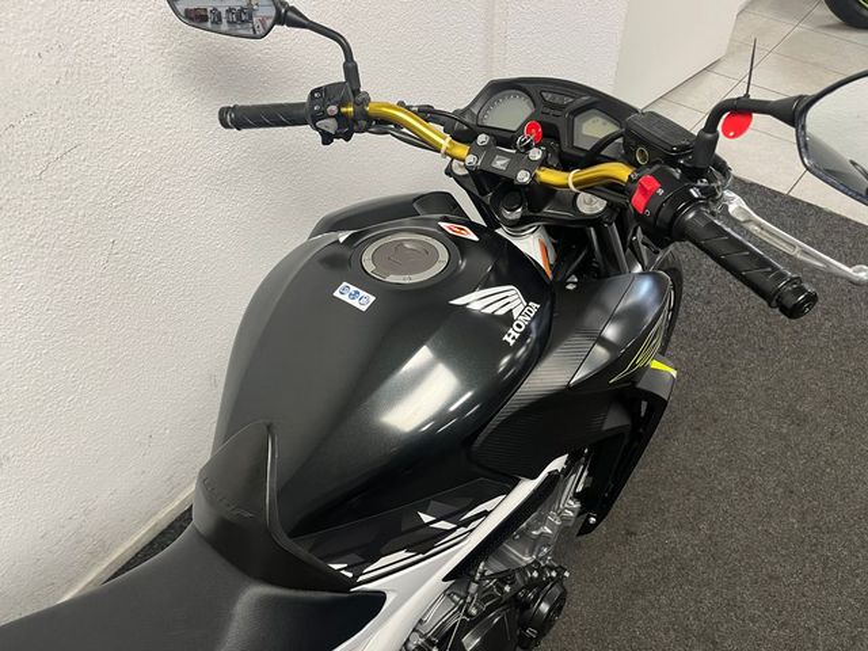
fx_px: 652
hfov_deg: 67.3
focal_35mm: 26
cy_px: 326
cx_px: 434
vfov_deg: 53.1
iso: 100
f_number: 1.6
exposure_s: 1/50
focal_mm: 5.1
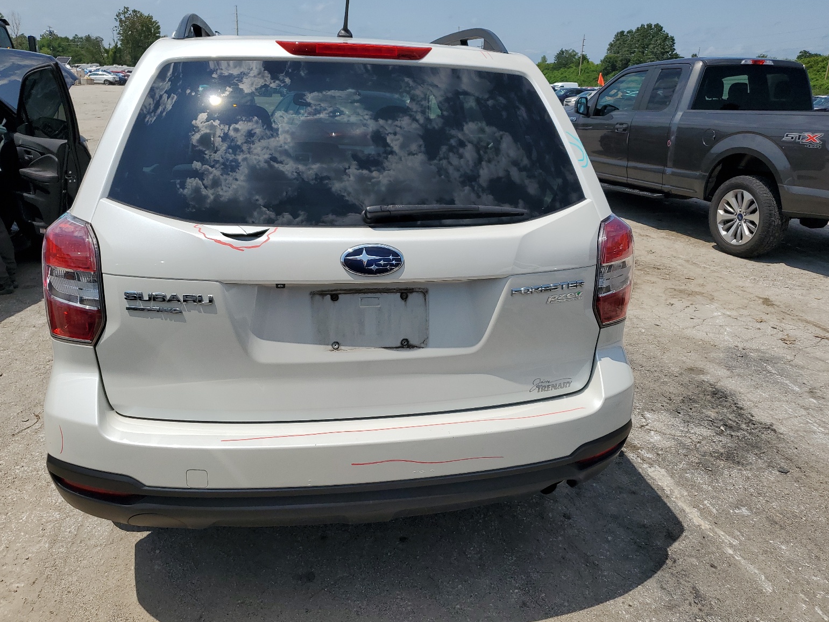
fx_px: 647
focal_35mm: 27
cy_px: 303
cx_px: 422
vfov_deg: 51.4
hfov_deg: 65.3
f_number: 1.5
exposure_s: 1/10000
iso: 50
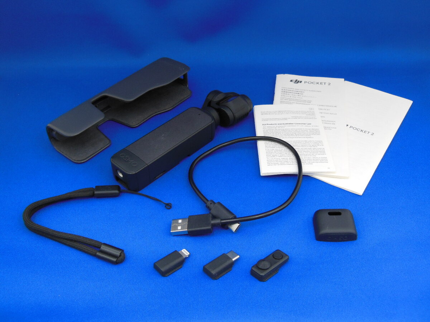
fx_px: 484
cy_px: 161
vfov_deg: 36.8
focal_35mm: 39
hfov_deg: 47.9
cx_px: 215
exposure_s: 1/30
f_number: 4.1
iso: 250
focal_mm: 6.9
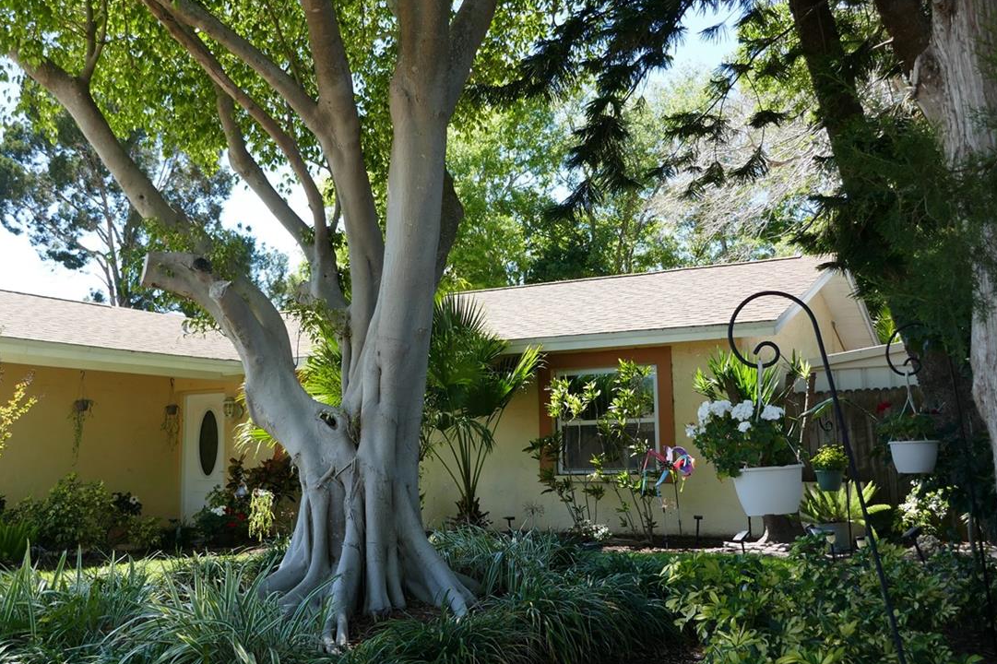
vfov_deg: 35.9
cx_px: 500
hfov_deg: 51.9
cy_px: 325
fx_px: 1024
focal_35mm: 37
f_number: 2.8
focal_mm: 9.1
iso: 125
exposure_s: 1/500
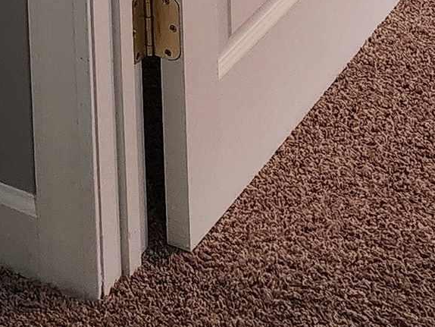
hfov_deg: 15.3
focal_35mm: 123
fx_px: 1546
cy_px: -513
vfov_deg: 10.2
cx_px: -111
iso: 800
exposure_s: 1/120
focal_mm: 6.4
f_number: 1.8
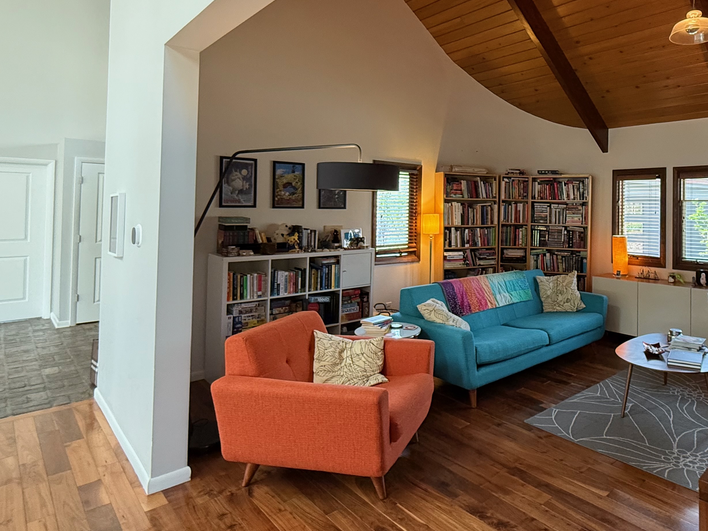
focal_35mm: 23
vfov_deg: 58.2
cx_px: 489
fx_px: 470
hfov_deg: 71.1
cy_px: 200
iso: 400
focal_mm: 2.22
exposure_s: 1/60
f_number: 2.2
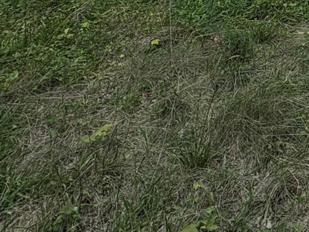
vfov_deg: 20.1
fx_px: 500
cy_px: -167
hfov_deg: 25.1
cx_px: 476
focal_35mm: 56
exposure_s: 1/1506
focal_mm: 2.22
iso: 40
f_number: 2.2
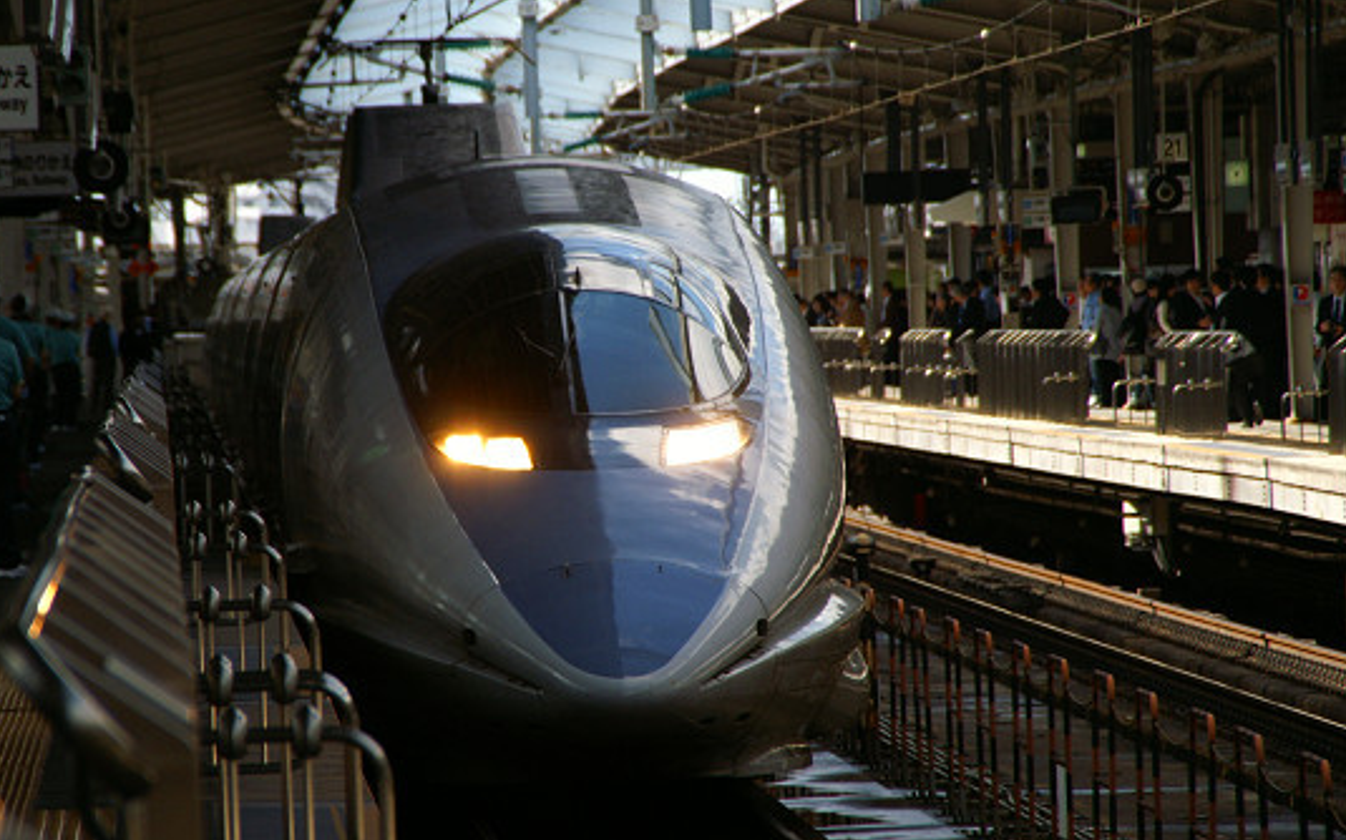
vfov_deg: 3.6
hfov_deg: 5.8
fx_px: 13385
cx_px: 548
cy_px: 387
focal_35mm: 365
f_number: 6.3
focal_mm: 200
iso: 400
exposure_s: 1/640
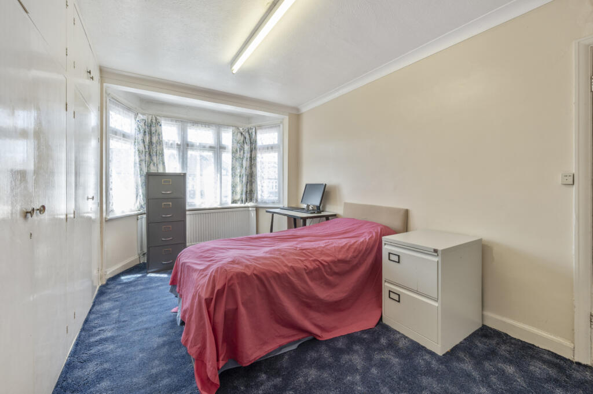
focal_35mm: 14
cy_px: 197
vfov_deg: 81.1
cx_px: 296
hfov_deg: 104.3
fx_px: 230
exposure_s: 1/2
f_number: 16
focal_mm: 14
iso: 200
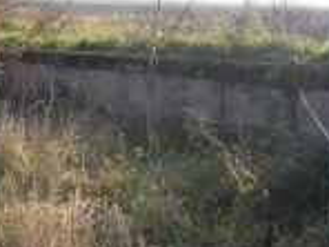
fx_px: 988
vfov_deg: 14.2
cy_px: 56
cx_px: -67
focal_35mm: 104
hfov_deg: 18.0
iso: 100
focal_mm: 5.2
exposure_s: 1/250
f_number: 4
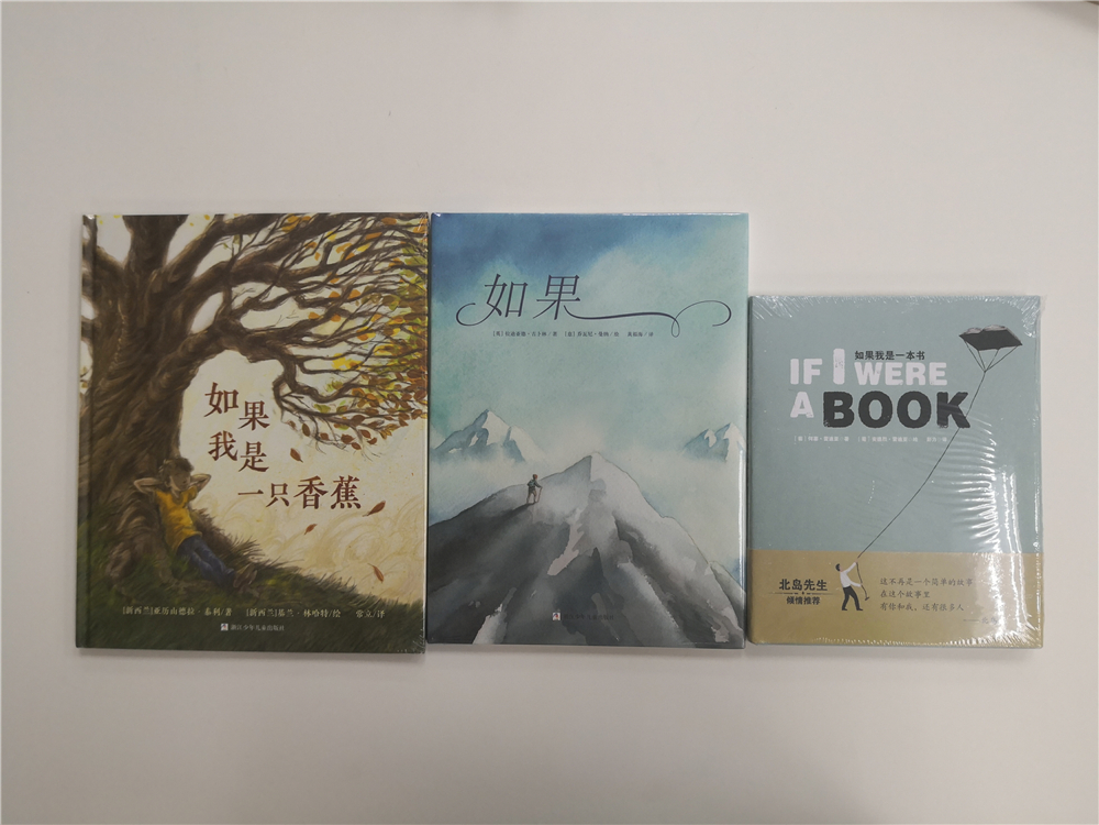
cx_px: 550
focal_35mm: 27
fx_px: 857
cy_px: 412
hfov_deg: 65.3
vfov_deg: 51.4
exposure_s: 1/50
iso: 100
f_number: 1.6
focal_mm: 3.95
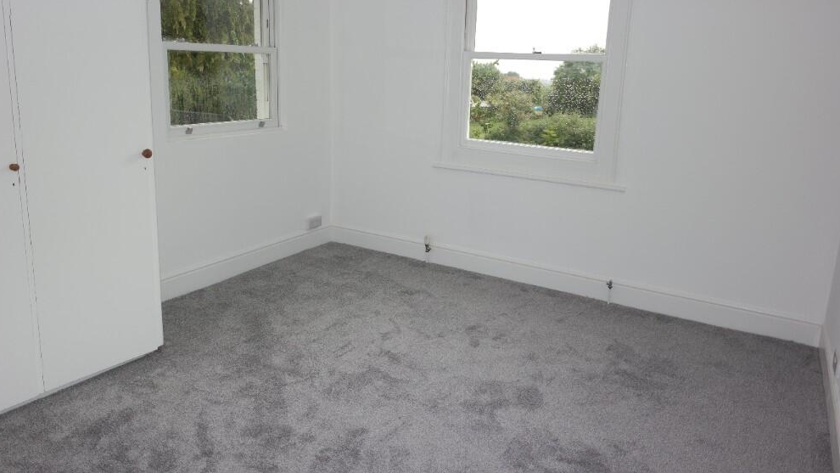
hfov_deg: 71.9
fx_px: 579
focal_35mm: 26
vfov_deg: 44.2
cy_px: 193
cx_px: 410
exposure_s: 1/80
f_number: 2.4
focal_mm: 16
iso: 100
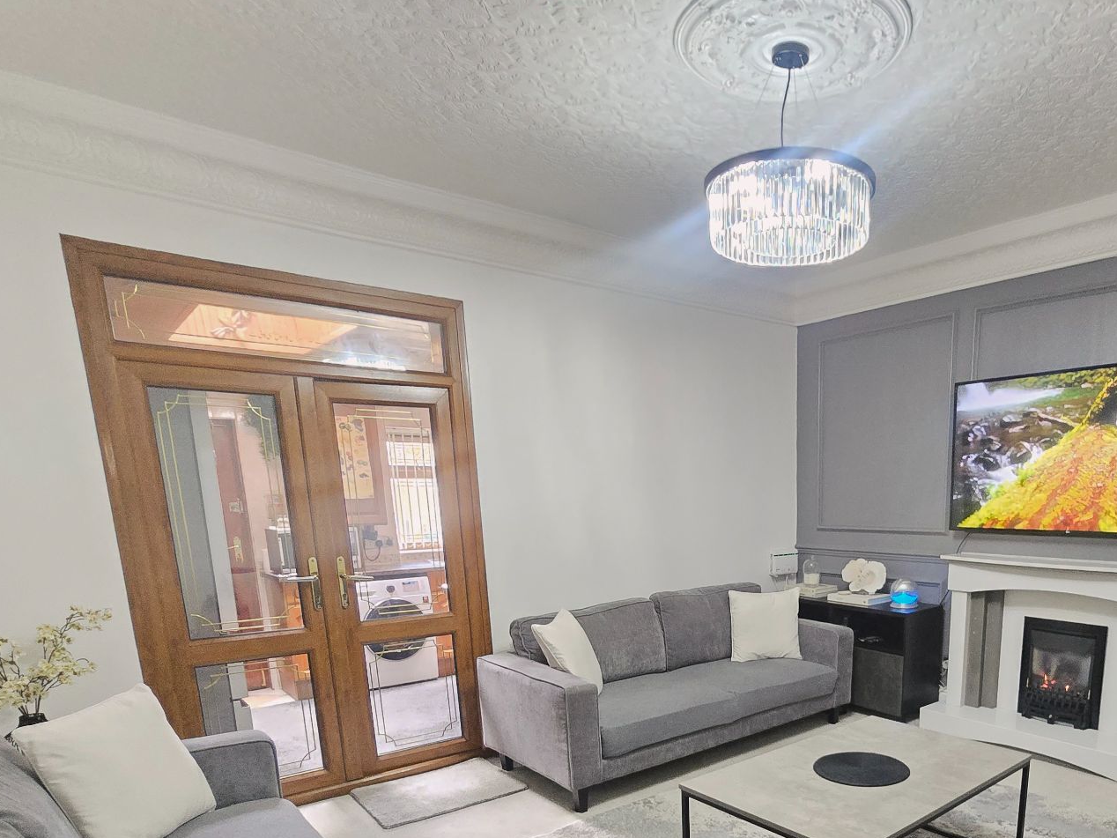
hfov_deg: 76.2
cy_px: 658
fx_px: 678
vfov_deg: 59.0
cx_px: 755
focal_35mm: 21
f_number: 2.2
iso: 1000
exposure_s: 1/60
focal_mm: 2.2
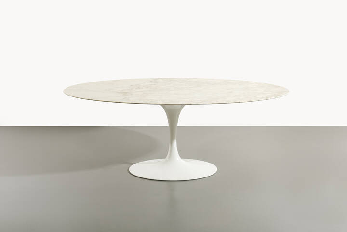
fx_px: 530
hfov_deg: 36.2
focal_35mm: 55
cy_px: 116
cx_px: 174
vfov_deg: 24.7
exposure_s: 1/200
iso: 100
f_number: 14
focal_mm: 55
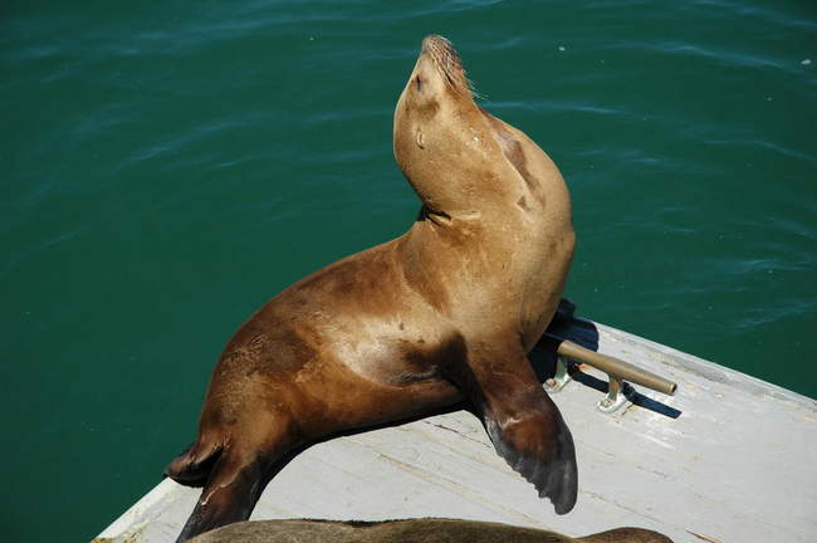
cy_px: 272
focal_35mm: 105
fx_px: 2380
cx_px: 408
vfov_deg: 13.0
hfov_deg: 19.5
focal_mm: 70
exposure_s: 1/1250
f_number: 6.3
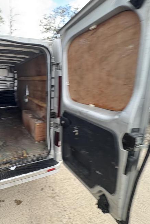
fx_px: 125
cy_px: 113
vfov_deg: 84.0
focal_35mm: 20
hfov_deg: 56.7
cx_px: 27
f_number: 2.2
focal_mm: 2.22
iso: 100
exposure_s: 1/121
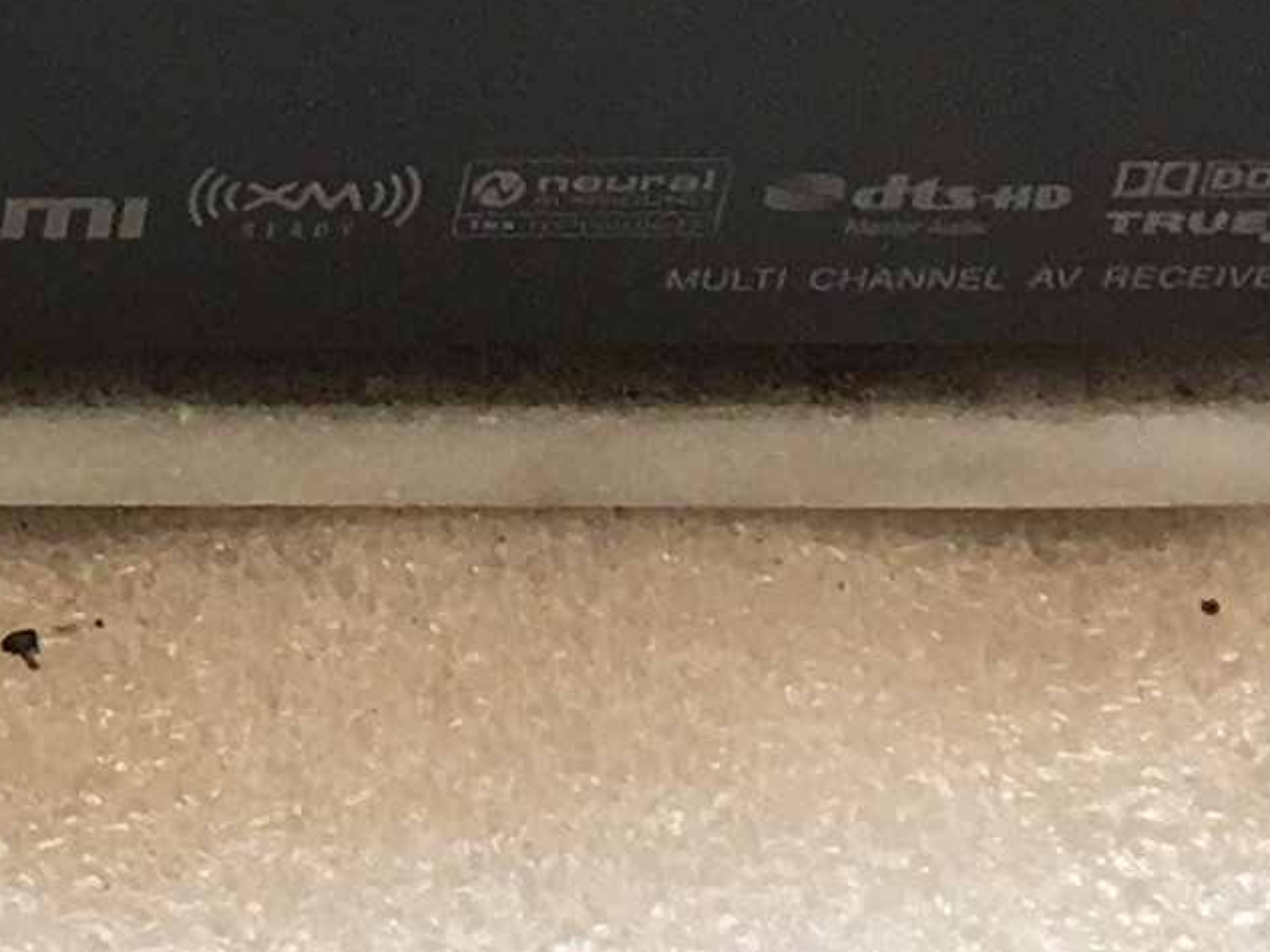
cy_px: -1444
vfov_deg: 7.4
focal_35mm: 185
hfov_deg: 9.9
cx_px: -1306
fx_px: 6787
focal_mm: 4.15
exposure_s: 1/60
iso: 25
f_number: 2.2
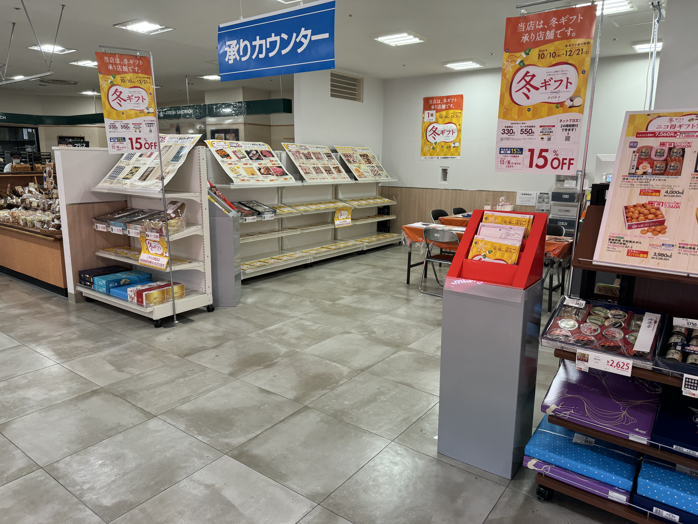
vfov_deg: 56.8
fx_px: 484
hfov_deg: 71.6
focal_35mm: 24
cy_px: 262
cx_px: 349
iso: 80
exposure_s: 1/100
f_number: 1.78
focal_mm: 6.76
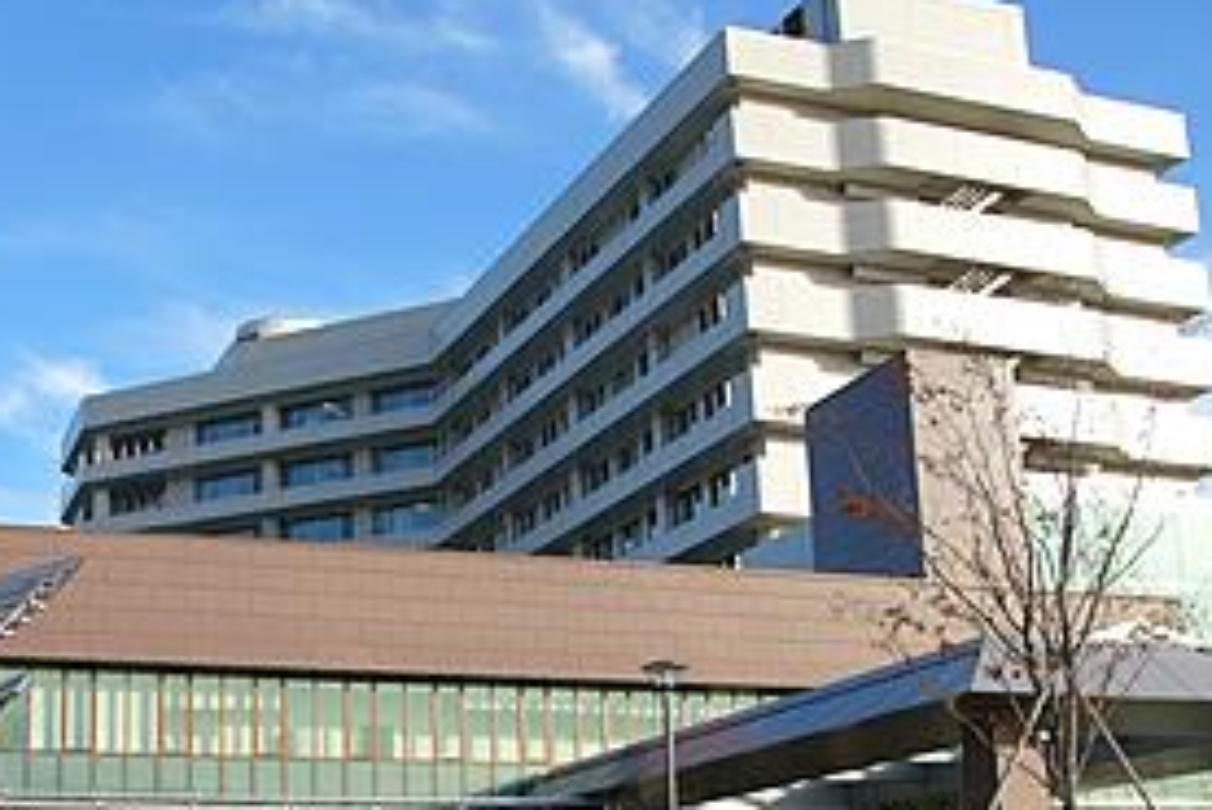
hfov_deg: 36.4
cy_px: 578
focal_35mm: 54
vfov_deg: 24.9
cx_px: 394
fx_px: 1819
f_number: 3.3
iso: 50
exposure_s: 1/400
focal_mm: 6
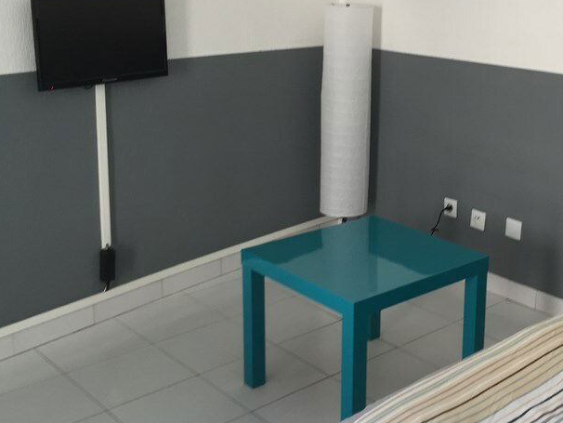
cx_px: 426
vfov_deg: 29.5
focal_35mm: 49
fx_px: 797
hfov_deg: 37.9
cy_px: 140
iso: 40
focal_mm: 4.15
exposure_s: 1/60
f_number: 2.2
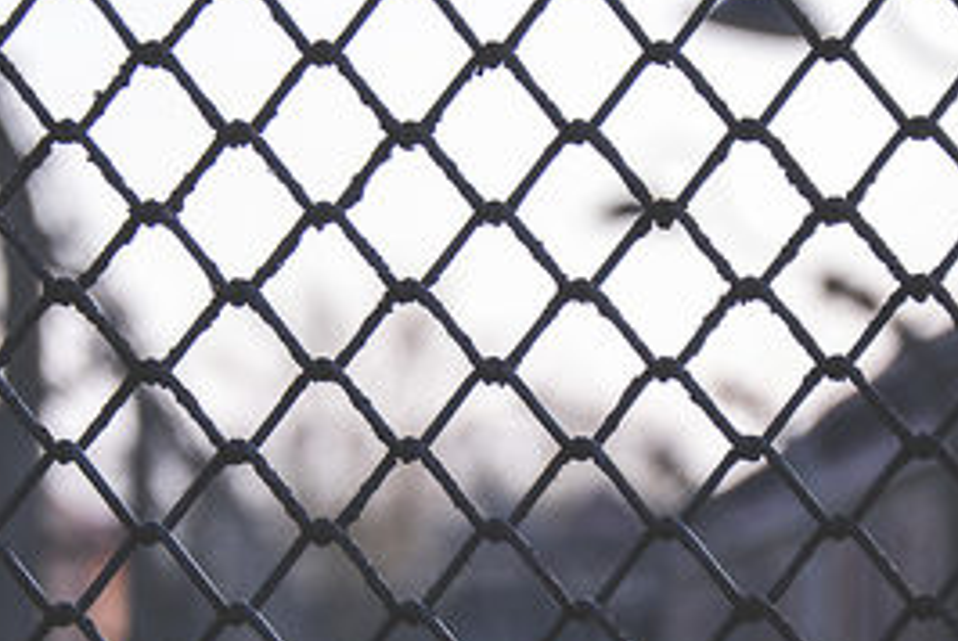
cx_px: 490
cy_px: 695
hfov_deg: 12.1
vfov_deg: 8.1
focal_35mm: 169
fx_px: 4502
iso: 400
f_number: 5
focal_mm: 50
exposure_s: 1/250
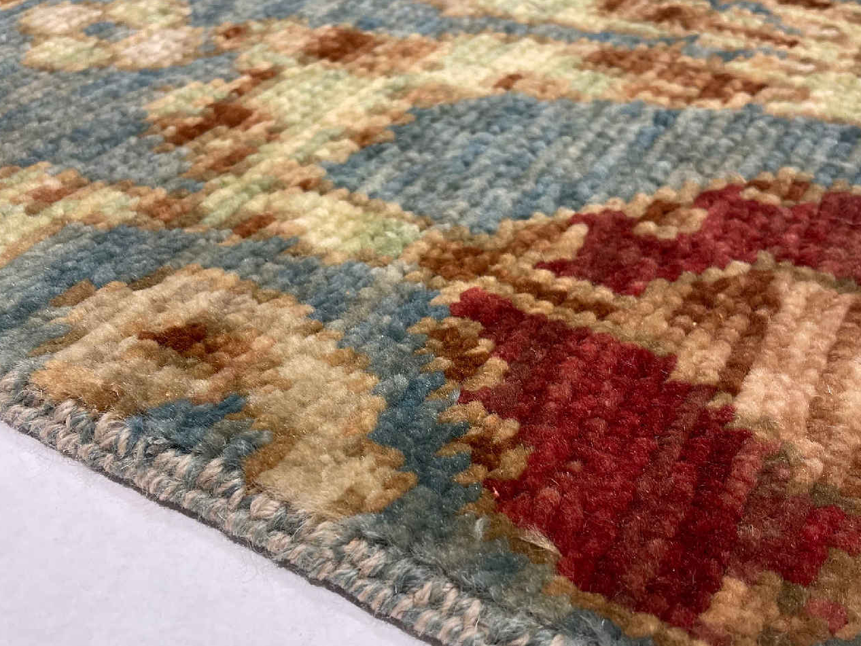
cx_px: 431
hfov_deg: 52.6
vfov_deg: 40.5
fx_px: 871
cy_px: 388
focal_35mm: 35
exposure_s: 1/100
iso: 100
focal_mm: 4.2
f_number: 1.6
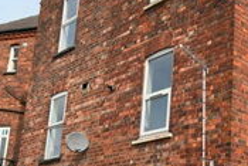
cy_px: 133
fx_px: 414
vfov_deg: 22.4
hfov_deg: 31.8
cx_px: 224
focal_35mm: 60
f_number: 13
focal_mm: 10
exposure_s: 1/640
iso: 800
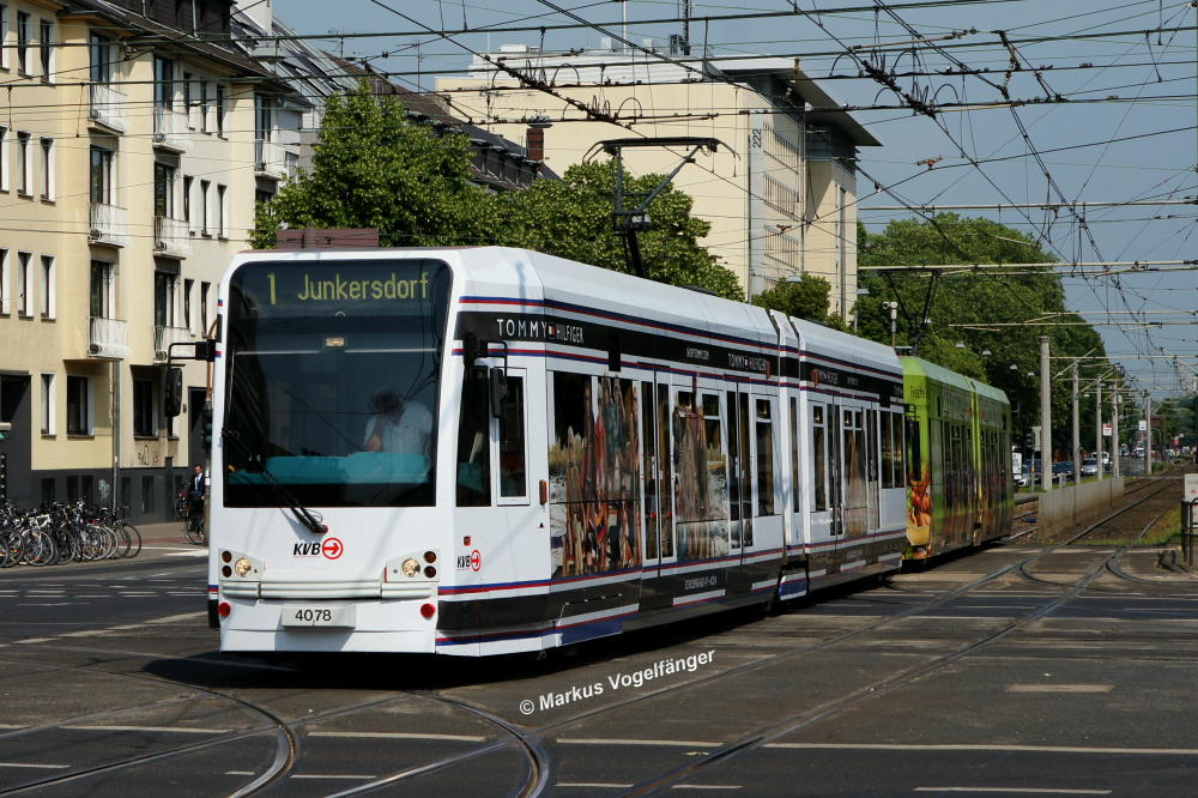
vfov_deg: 18.2
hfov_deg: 27.0
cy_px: 399
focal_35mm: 75
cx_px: 599
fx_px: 2495
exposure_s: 1/640
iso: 200
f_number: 9
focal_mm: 50
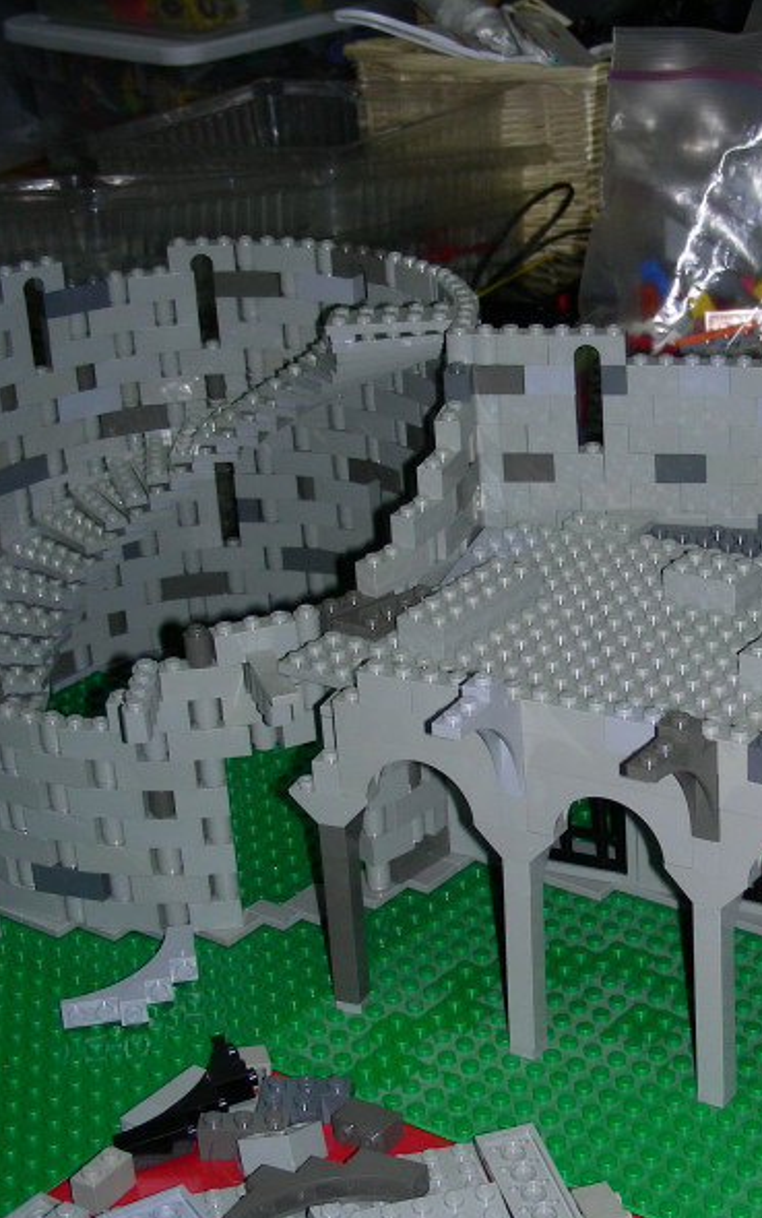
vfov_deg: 29.8
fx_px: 2292
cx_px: 675
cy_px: 617
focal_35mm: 69
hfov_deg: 18.6
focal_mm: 8
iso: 50
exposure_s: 1/60.1
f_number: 3.5
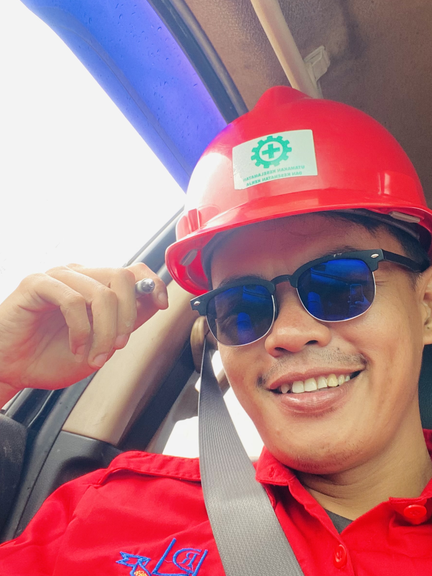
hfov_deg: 36.7
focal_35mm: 39
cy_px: 279
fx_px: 649
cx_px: 254
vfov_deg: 47.8
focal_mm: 2.71
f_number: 2.2
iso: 100
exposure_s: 1/85
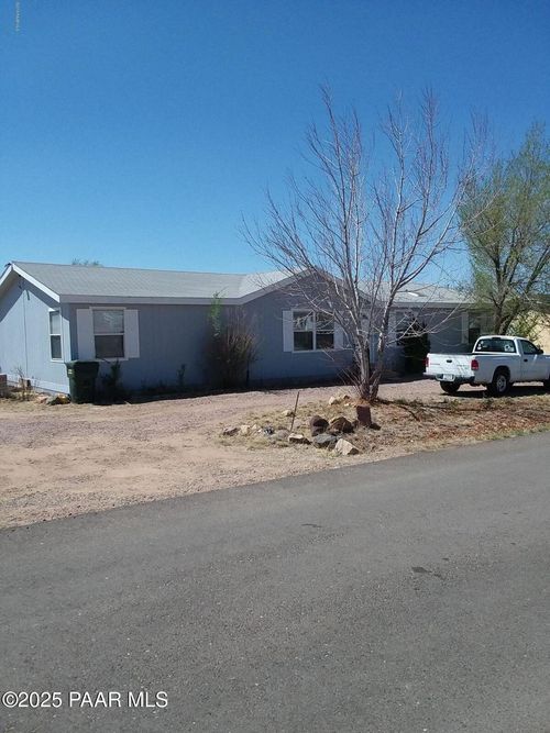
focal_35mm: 29
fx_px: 615
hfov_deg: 48.2
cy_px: 366
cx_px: 275
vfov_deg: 61.7
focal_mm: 2.47
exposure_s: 1/2274
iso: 40
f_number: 1.9
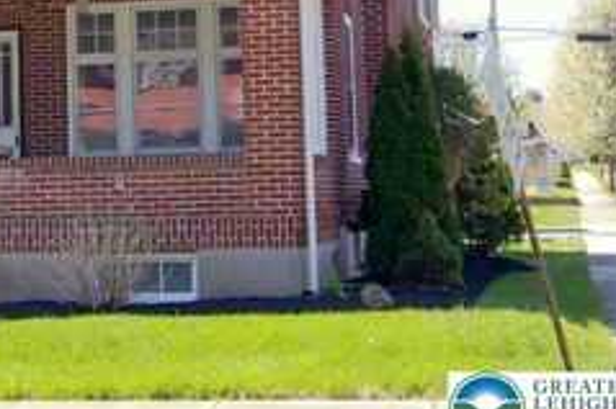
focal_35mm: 106
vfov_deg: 12.8
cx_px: 52
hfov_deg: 18.9
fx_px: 1814
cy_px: 19
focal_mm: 33
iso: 400
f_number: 8
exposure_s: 1/350
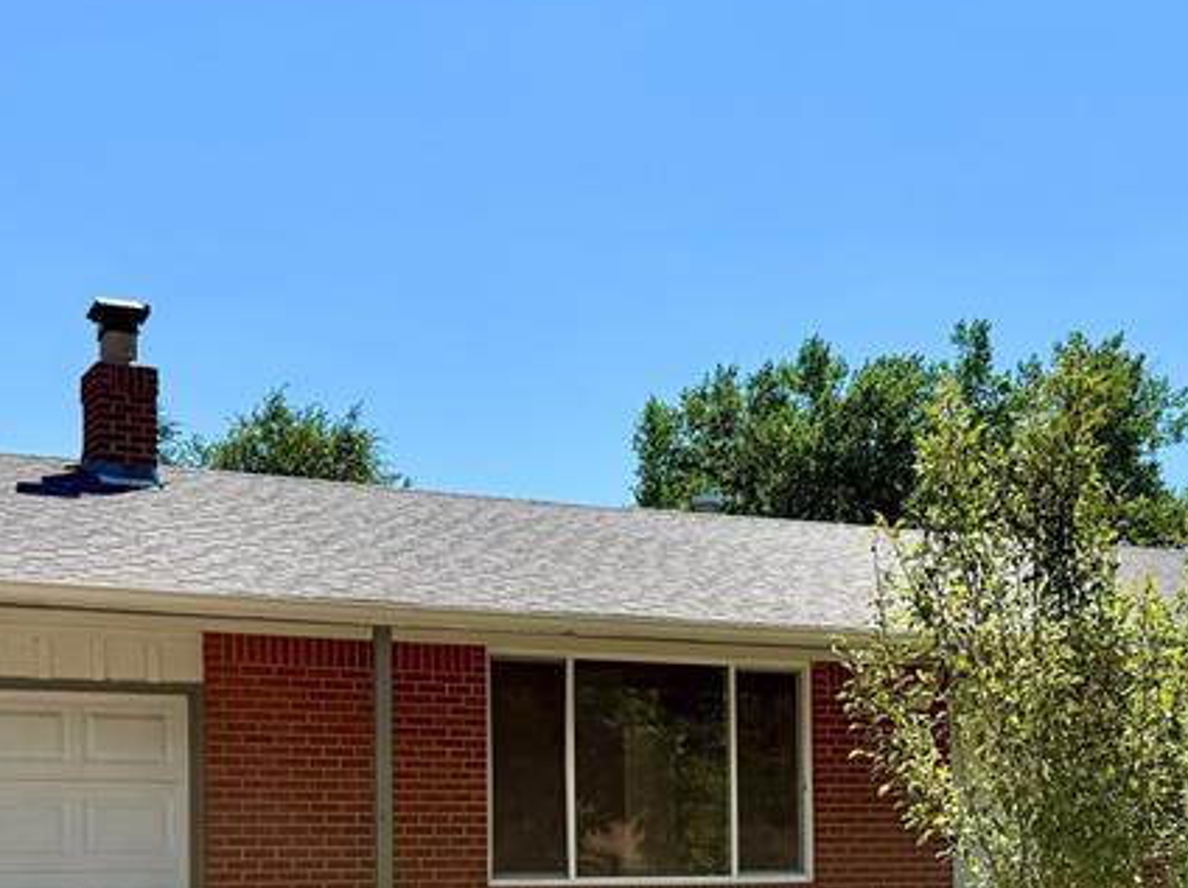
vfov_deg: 24.4
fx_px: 1988
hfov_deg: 33.2
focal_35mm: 58
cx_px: 644
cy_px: 811
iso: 80
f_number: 1.78
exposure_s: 1/6173
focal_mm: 6.76
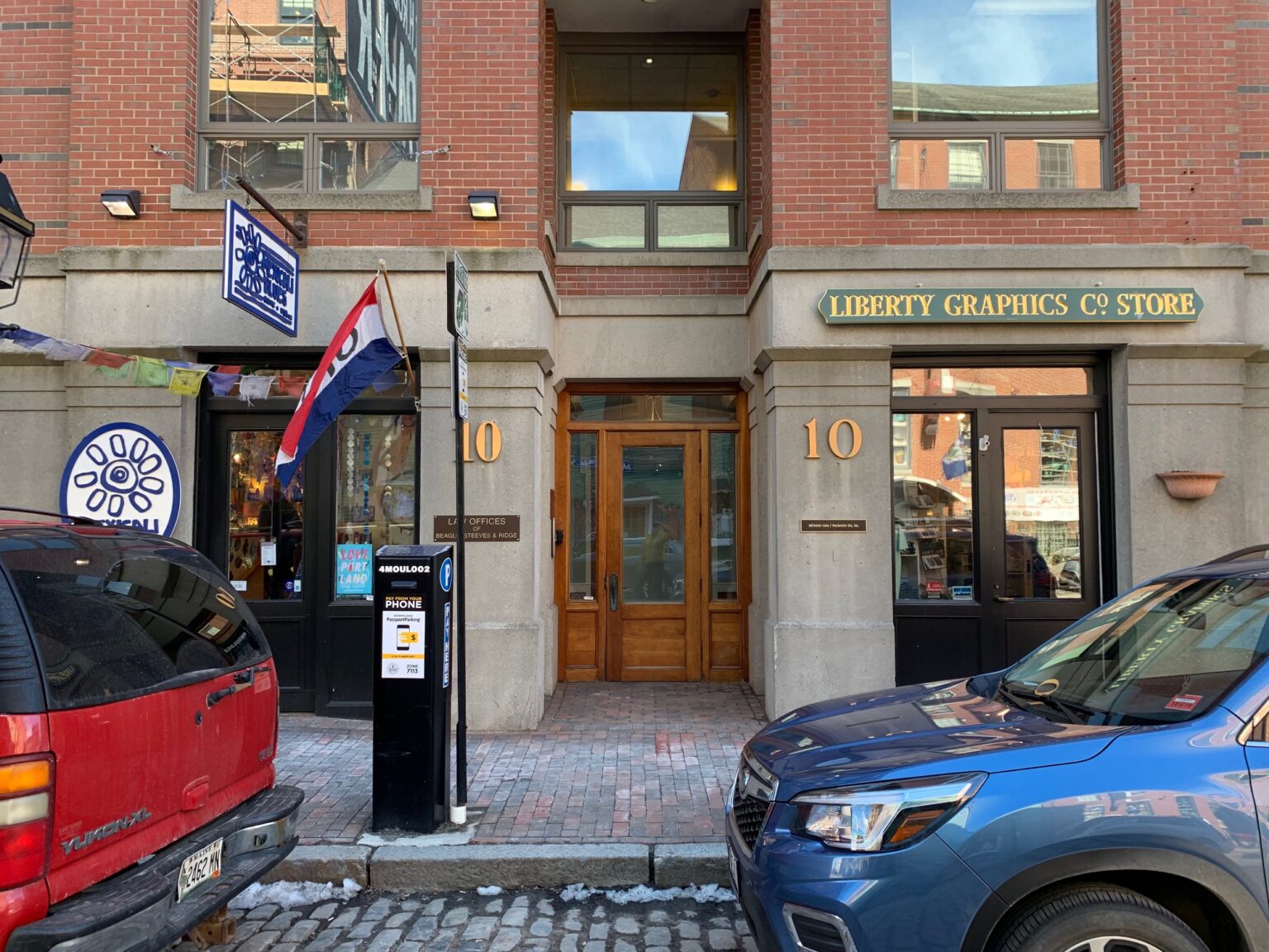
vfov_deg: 53.1
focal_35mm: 26
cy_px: 476
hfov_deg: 67.3
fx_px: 953
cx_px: 634
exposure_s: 1/122
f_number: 1.8
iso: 32
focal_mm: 4.25
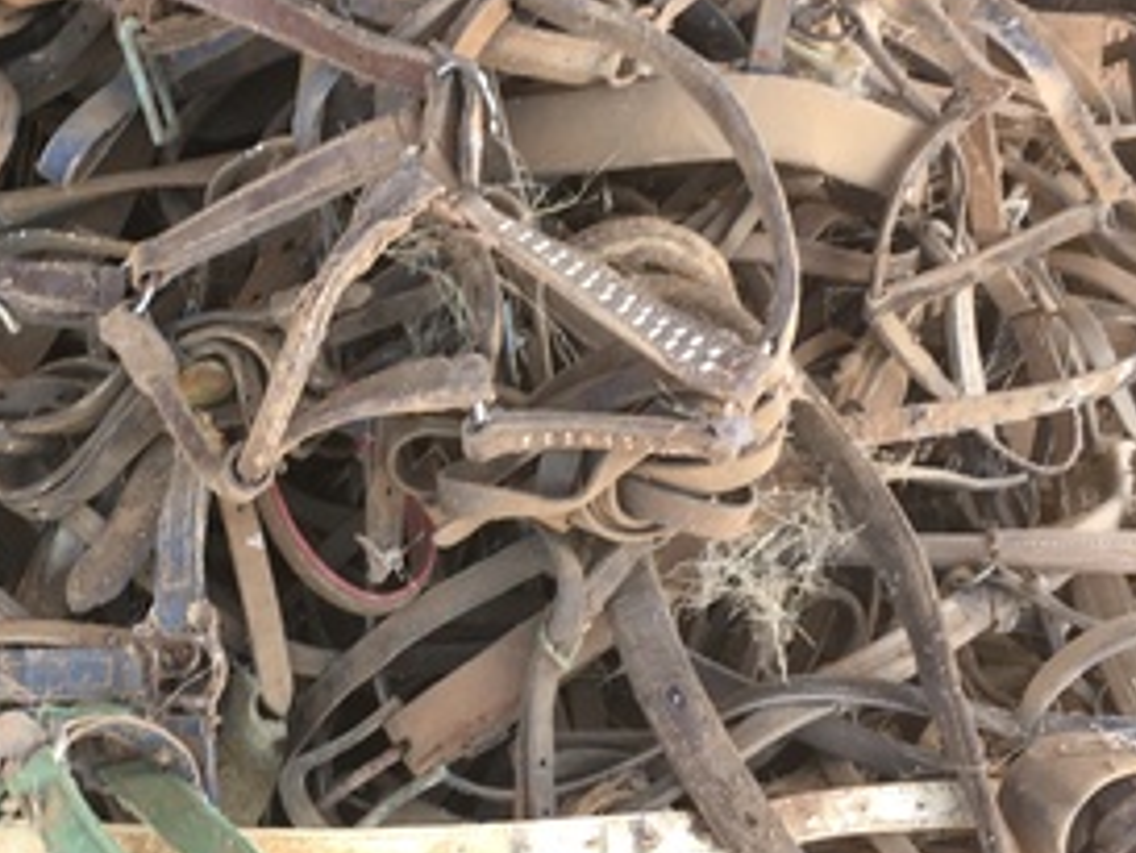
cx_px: 295
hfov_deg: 27.4
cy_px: 381
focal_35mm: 70
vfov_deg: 21.0
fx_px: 2298
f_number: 2.2
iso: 25
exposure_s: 1/50
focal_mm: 4.15
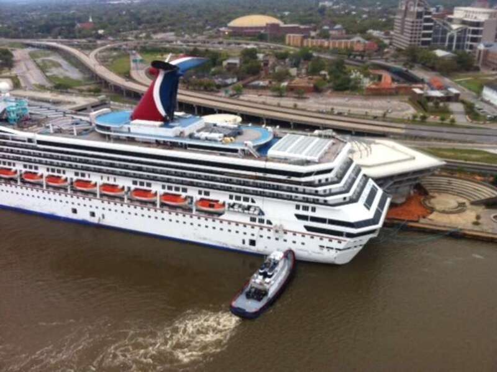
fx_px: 502
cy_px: 186
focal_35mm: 35
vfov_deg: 40.6
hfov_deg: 52.7
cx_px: 248
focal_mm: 3.85
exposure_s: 1/120
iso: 100
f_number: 2.8
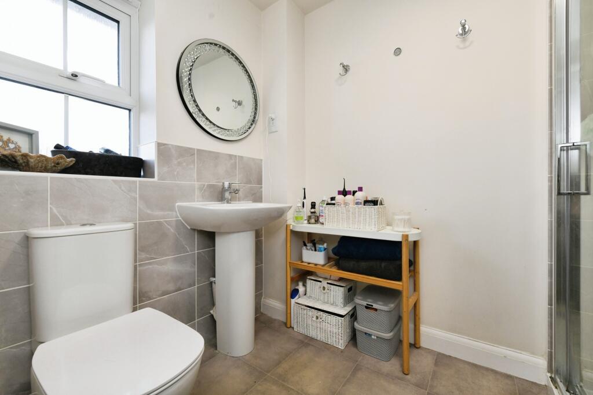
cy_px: 198
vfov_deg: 77.3
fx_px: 247
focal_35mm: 15
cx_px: 296
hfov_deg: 100.4
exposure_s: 1/60
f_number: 8
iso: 800
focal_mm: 15
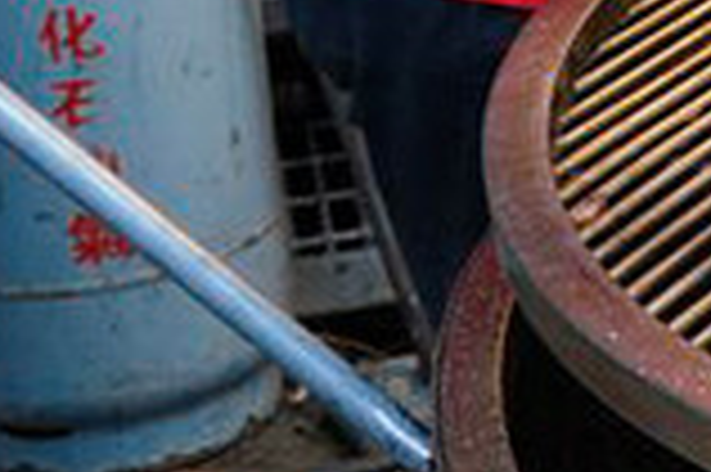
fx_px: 3078
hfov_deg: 11.0
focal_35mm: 156
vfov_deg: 8.7
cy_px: -94
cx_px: 1742
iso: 320
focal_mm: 29
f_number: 6.3
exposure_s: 1/80
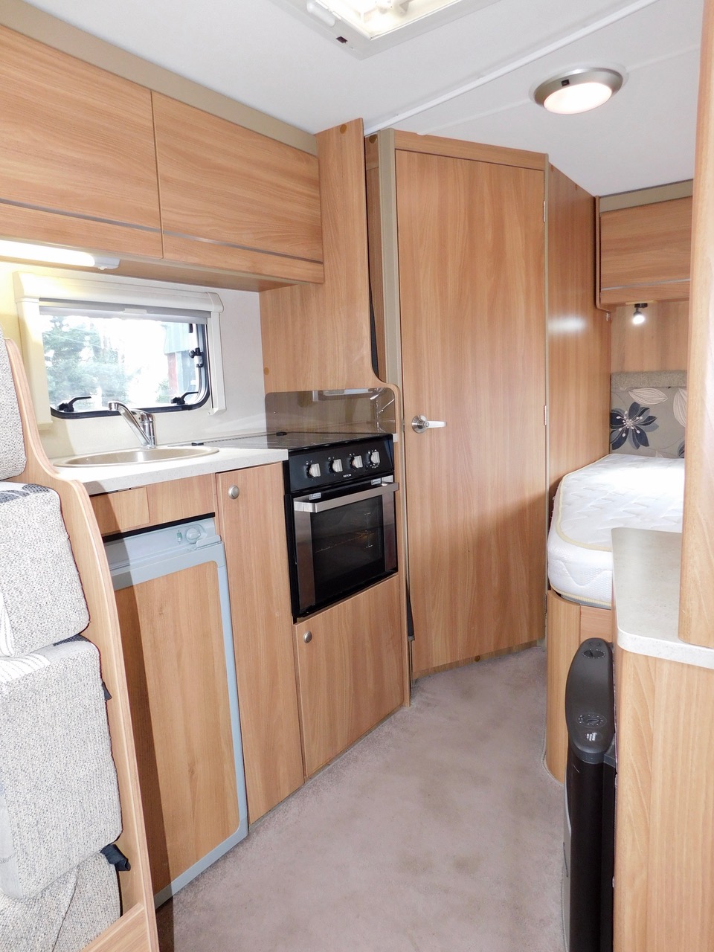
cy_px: 476
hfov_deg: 58.9
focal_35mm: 23
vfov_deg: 73.9
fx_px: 633
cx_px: 357
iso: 200
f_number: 3
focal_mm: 4
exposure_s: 1/30
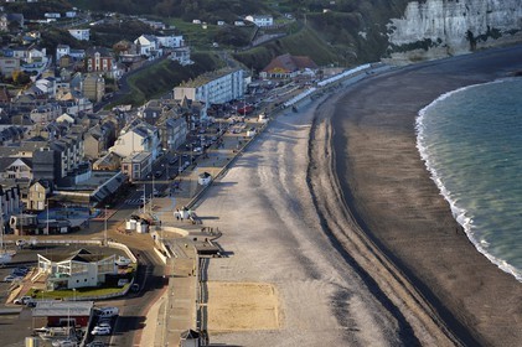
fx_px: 1956
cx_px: 261
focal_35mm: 135
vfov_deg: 10.1
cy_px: 174
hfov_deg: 15.2
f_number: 11
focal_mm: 135
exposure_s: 1/250
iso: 200
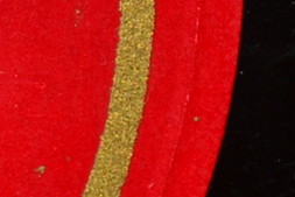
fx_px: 5337
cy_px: -53
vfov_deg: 2.1
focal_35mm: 651
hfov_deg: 3.1
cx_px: -532
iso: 100
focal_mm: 55
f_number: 6.3
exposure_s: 1/200
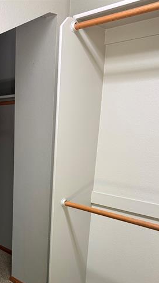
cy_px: 222
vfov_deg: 47.0
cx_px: 33
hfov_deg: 28.4
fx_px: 307
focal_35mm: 41
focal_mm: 6.76
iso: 250
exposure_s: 1/60
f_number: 1.78
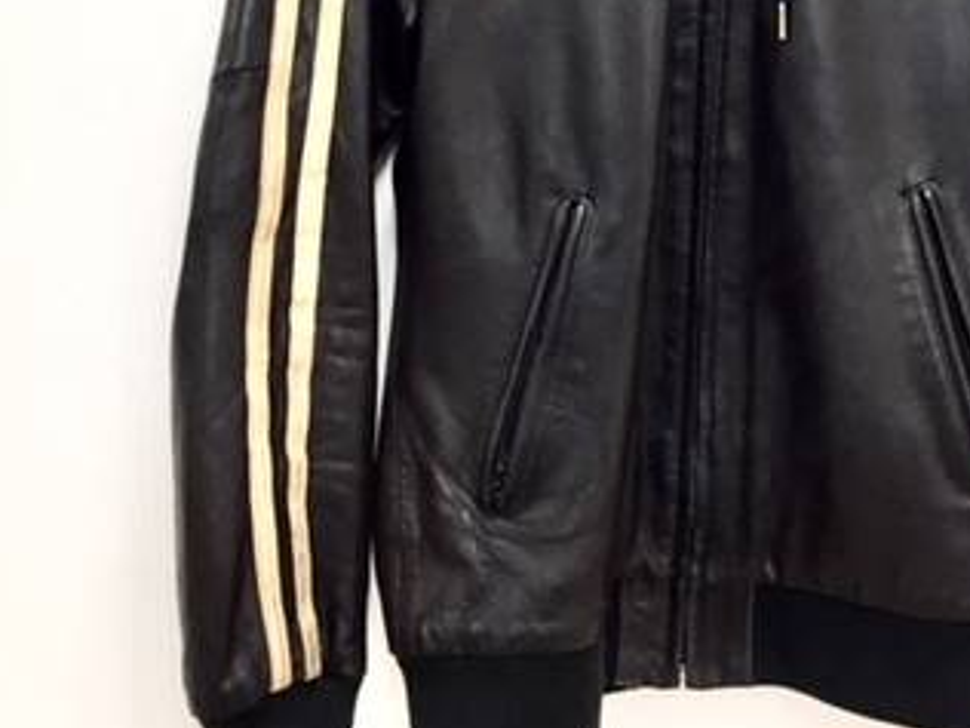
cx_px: 709
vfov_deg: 25.9
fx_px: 1541
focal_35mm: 55
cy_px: 114
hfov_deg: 34.3
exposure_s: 1/30
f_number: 2.2
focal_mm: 4.15
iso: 80
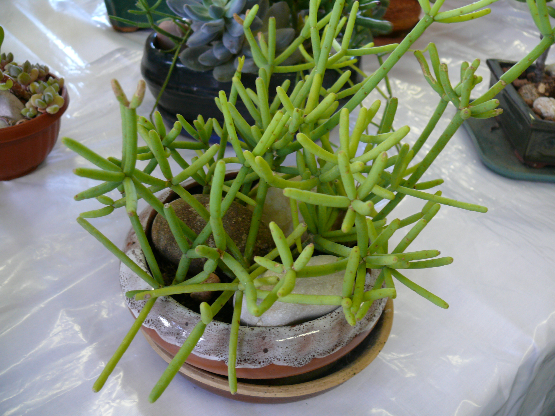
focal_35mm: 35
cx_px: 278
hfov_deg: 52.6
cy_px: 208
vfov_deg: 40.7
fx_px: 561
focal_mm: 7.4
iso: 160
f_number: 2.8
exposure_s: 1/30
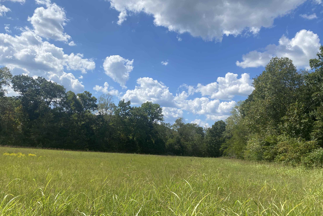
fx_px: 251
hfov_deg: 65.5
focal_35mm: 28
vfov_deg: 46.4
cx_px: 157
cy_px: 114
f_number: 1.8
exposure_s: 1/4608
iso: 32
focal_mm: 4.25
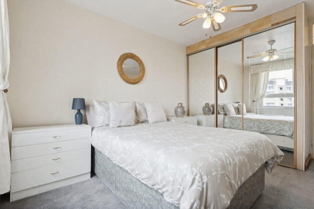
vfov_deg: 72.1
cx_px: 157
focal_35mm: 16
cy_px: 104
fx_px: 144
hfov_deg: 95.0
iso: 640
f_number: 8
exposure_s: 1/60
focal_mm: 11
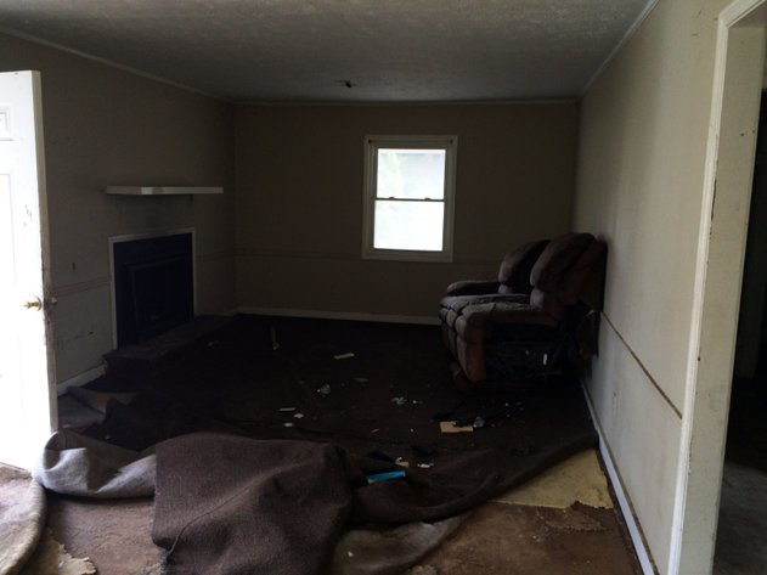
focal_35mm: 29
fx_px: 642
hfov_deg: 61.7
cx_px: 384
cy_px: 288
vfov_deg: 48.2
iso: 64
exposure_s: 1/30
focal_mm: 4.15
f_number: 2.2
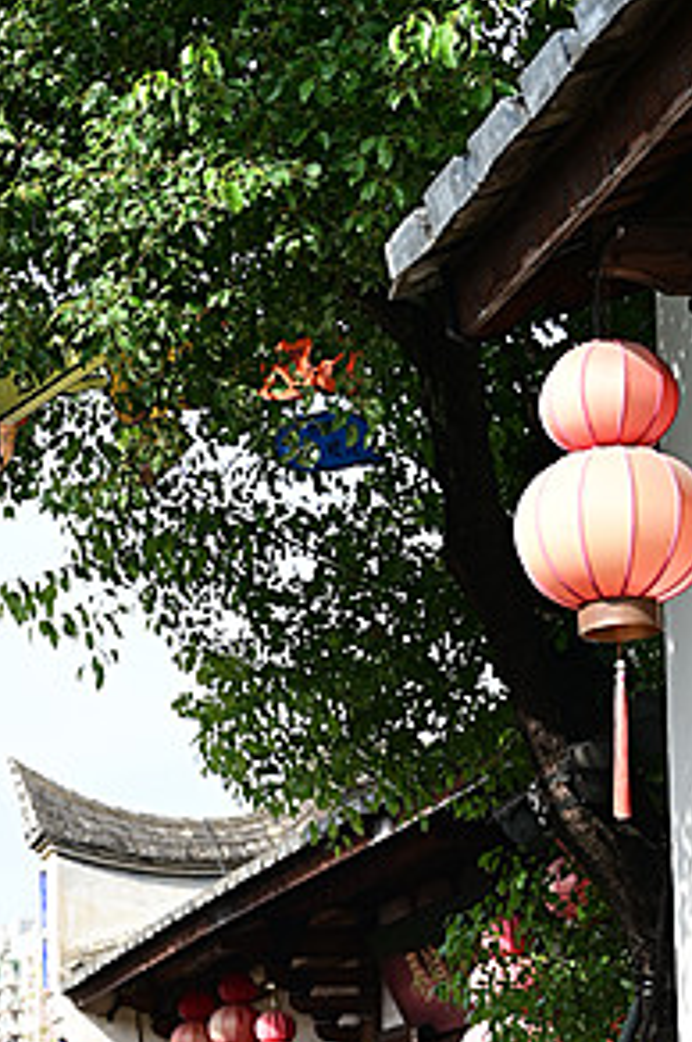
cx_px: -171
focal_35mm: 107
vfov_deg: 18.9
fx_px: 3092
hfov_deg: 12.4
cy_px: 839
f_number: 4
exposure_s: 1/400
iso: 100
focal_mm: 39
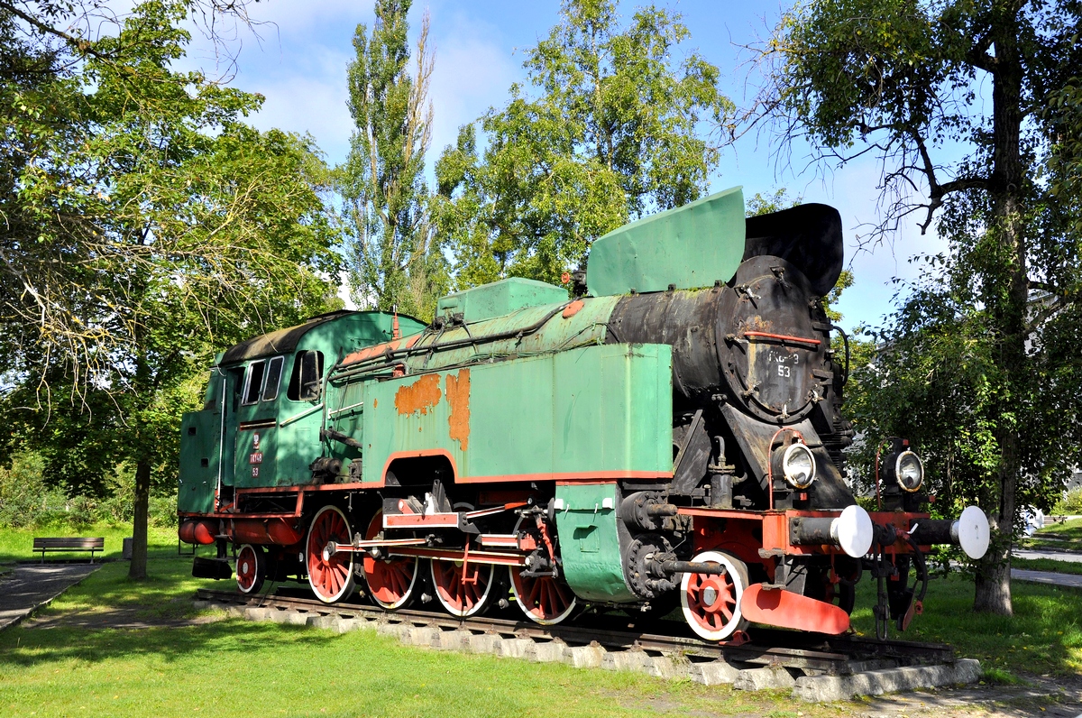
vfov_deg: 31.8
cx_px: 541
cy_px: 359
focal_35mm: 42
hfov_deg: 46.5
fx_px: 1260
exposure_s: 1/320
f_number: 9
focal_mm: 28
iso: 200
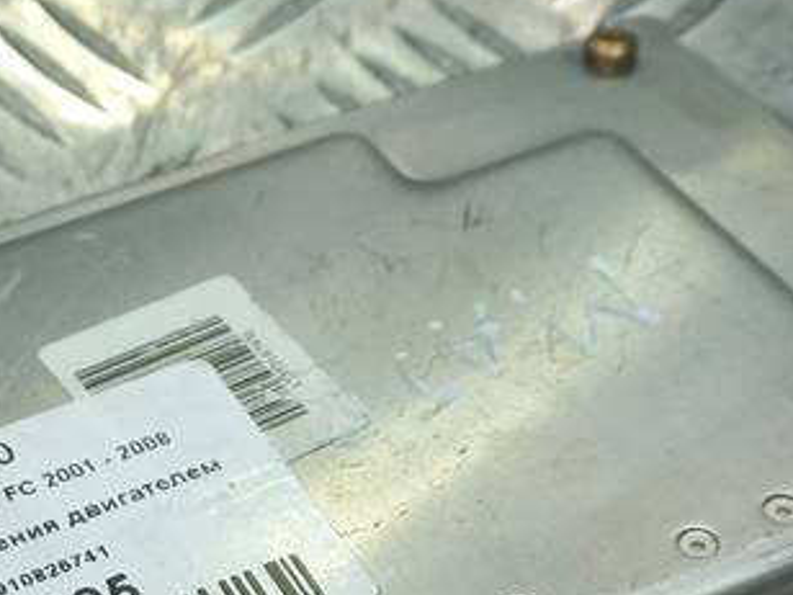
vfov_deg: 17.0
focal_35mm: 83
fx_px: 1901
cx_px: 144
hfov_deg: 23.2
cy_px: 706
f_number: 1.8
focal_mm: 4.6
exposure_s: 1/100
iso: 32
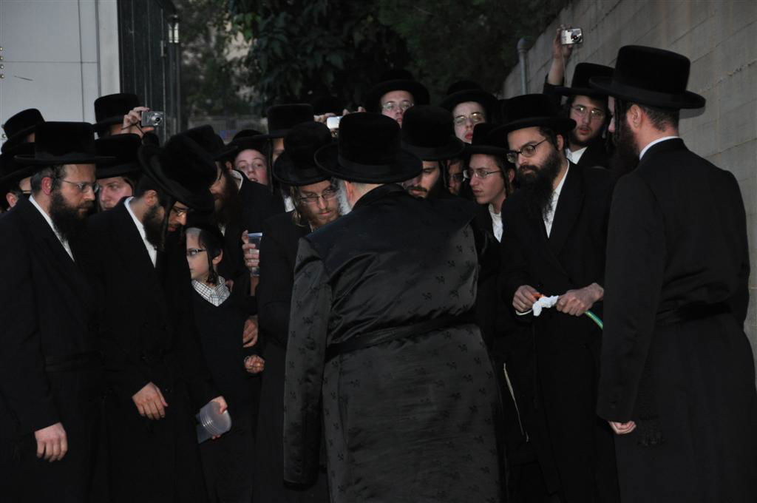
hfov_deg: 18.2
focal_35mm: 112
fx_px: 2363
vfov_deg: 12.1
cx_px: 378
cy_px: 252
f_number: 5
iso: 800
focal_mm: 75
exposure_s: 1/60
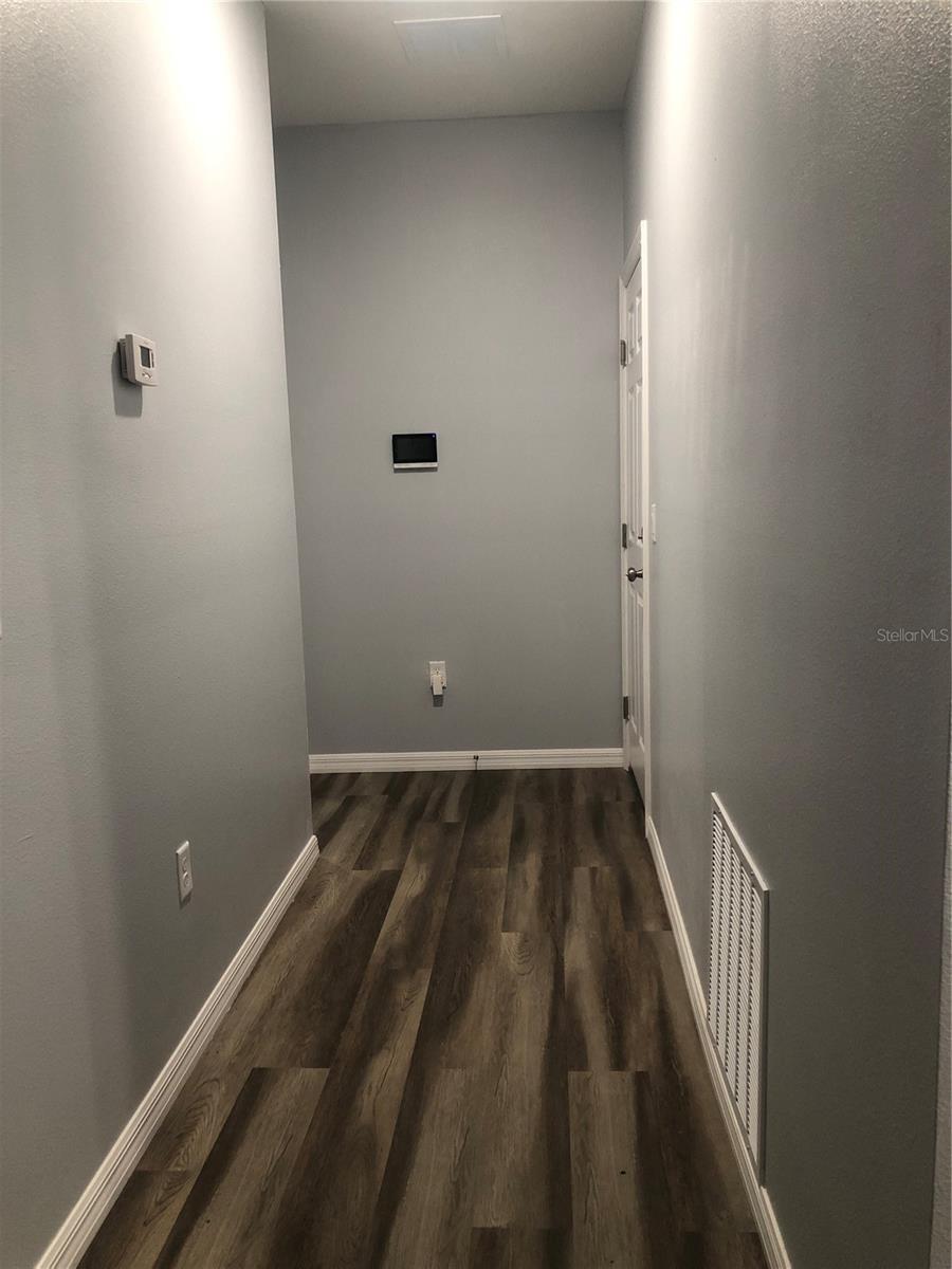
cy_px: 634
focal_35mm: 28
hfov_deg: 49.7
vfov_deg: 63.4
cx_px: 476
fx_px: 1027
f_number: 1.8
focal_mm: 3.99
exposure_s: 1/15
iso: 64
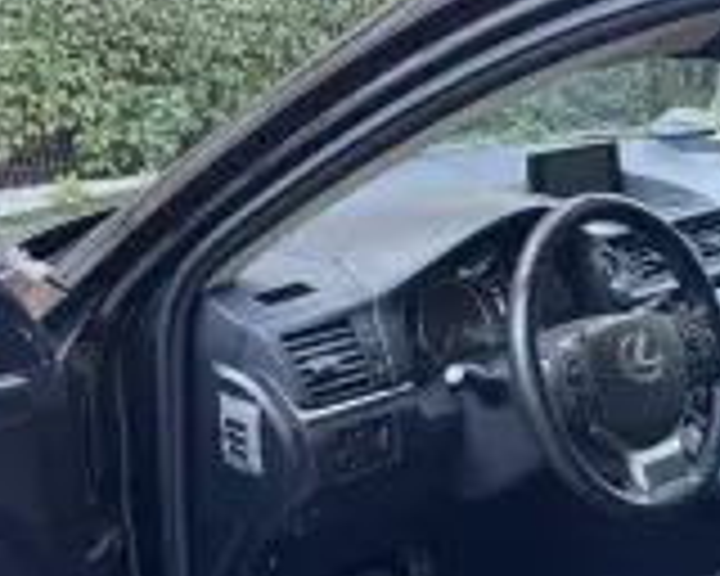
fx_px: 1215
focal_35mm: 57
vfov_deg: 26.2
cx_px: 554
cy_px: 464
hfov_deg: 32.3
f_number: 1.6
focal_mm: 5.96
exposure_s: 1/60
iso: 160
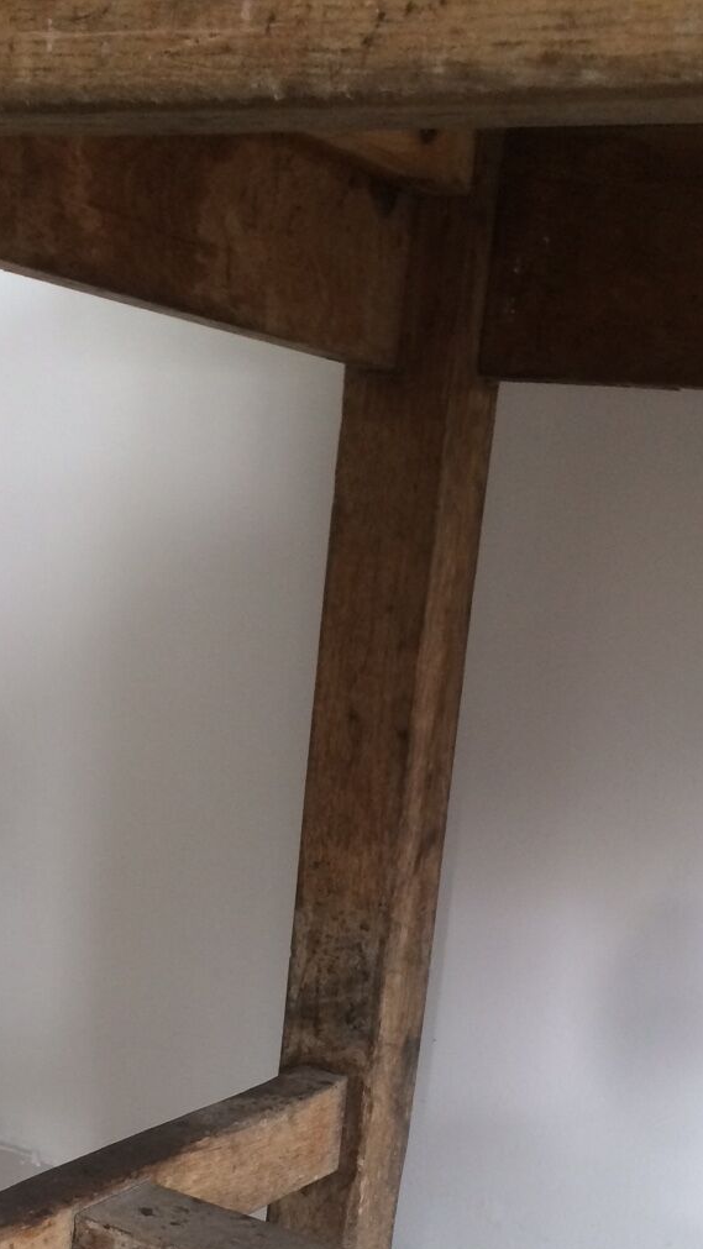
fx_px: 1689
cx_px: 255
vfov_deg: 39.0
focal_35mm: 51
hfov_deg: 23.4
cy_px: 1007
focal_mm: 4.15
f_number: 2.2
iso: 125
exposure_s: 1/33
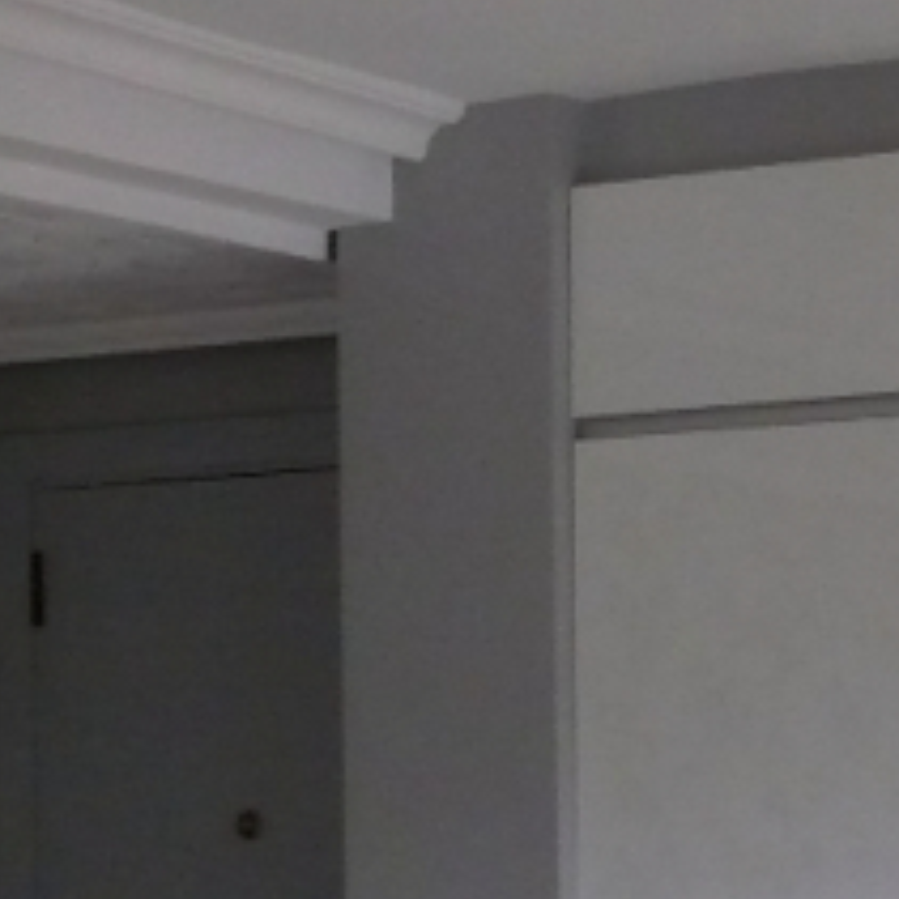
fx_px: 3878
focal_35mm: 132
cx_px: 1581
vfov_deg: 13.1
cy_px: 876
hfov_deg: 12.2
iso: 400
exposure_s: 1/25
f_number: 2.8
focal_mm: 7.4
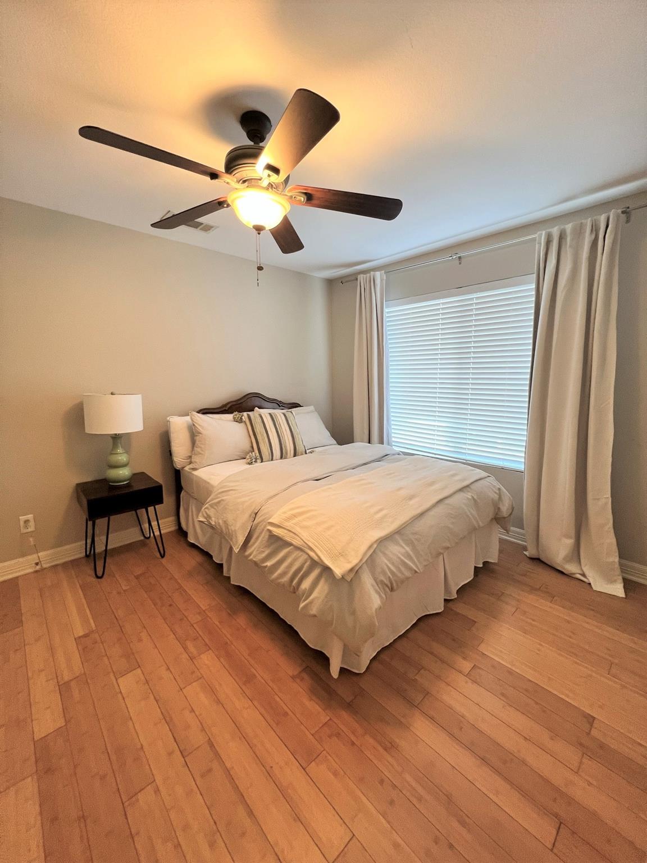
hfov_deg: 89.9
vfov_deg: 106.2
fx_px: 324
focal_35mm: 13
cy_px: 432
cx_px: 324
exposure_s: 1/60
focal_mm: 1.57
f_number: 1.8
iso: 125
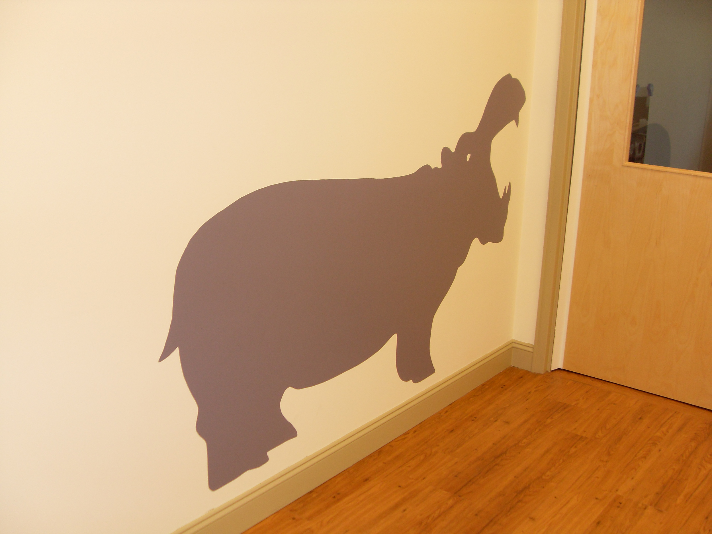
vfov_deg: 38.7
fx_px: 761
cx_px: 356
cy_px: 267
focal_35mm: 37
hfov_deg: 50.1
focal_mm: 6.3
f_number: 2.8
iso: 100
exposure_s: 1/45
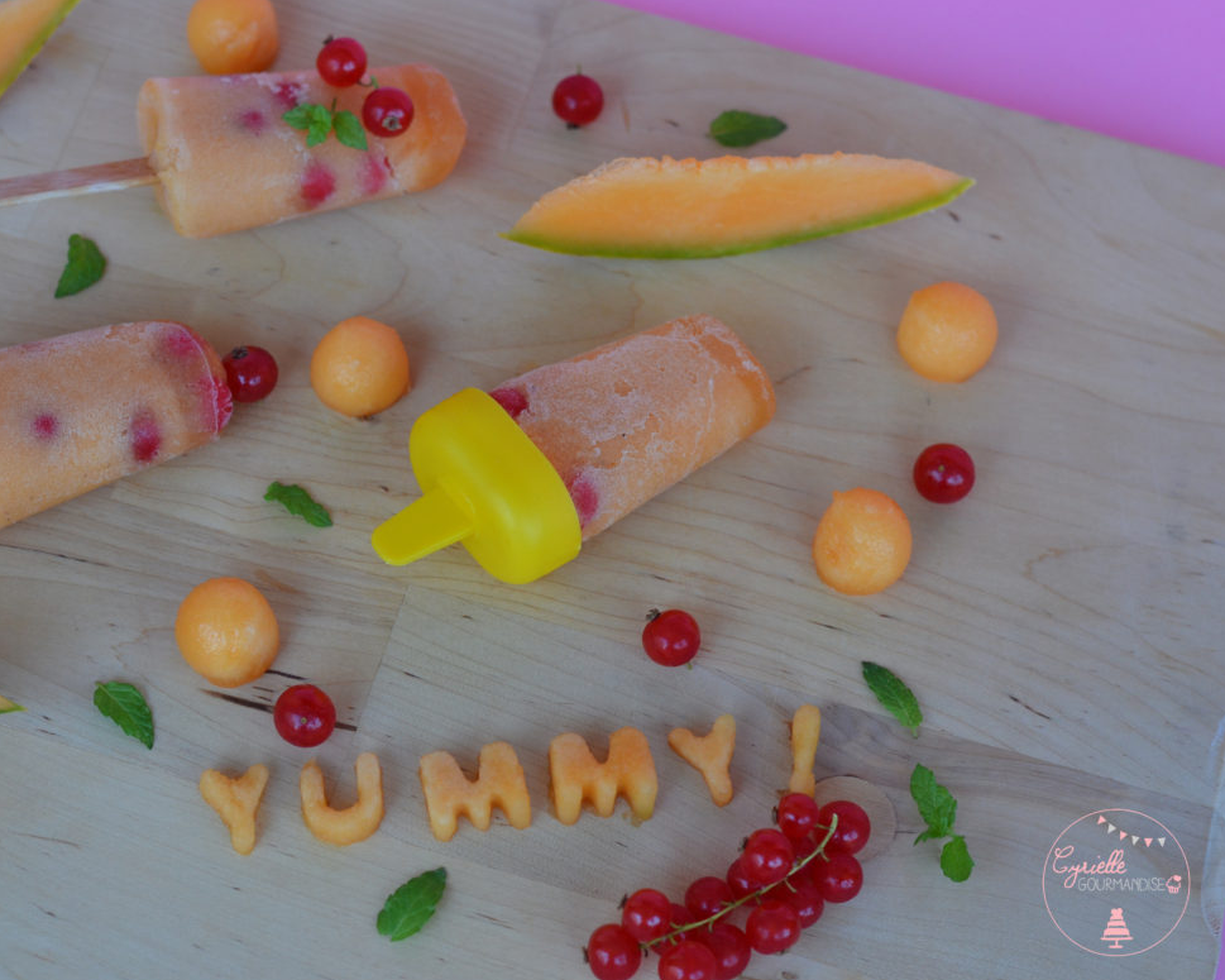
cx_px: 494
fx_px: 3081
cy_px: 491
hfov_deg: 22.5
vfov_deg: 18.1
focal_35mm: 85
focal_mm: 50
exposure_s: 1/60
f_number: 4.5
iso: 400
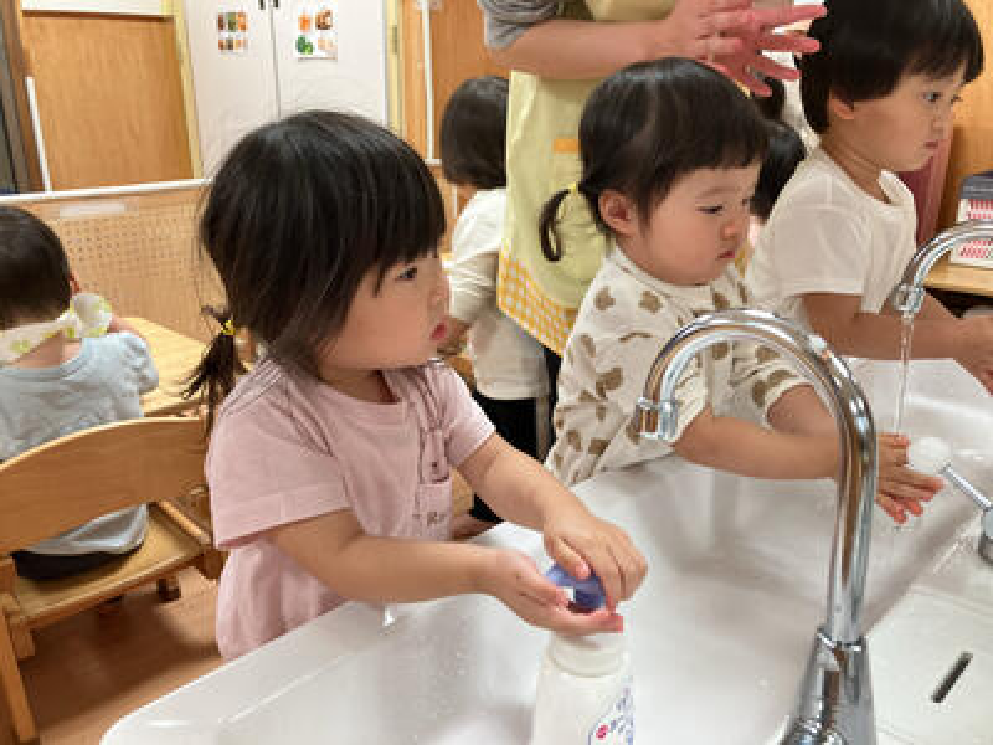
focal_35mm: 28
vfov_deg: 49.7
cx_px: 496
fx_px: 803
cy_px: 372
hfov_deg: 63.4
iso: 64
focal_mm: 3.99
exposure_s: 1/50
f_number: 1.8
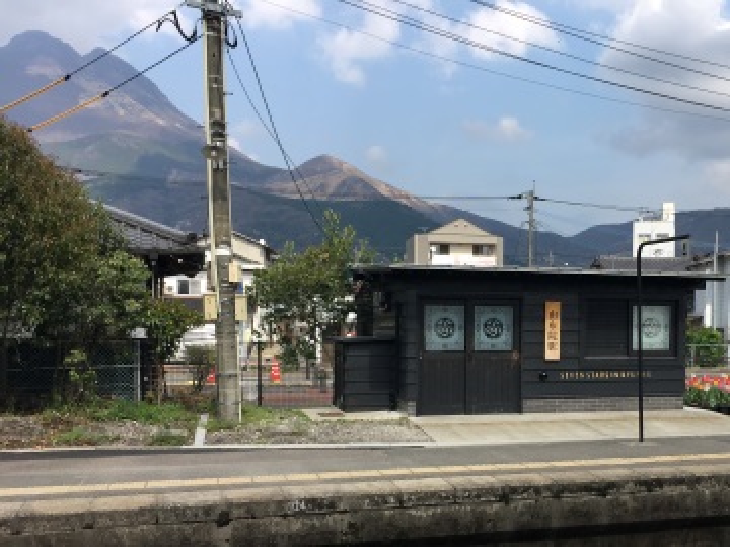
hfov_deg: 61.7
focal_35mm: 29
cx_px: 365
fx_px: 612
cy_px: 274
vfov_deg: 48.2
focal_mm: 4.15
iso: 25
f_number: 2.2
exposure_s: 1/1054
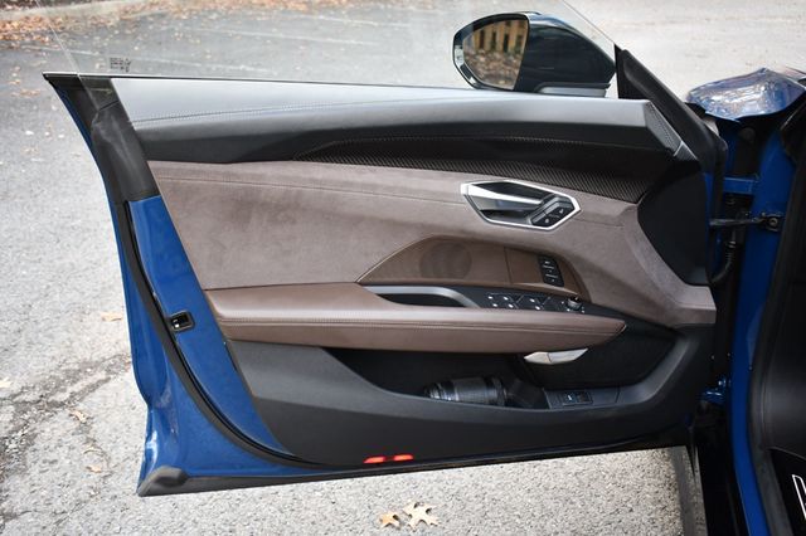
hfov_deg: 51.9
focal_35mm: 37
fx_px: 828
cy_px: 268
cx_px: 403
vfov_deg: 35.9
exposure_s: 1/125
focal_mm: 25
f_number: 4
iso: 1000
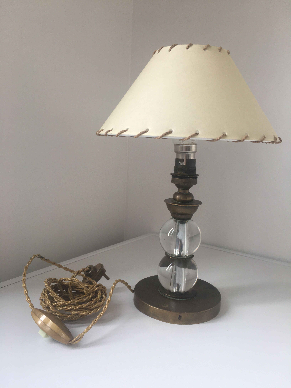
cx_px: 146
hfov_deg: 48.2
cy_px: 194
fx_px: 325
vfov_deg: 61.7
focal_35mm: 29
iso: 32
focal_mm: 4.15
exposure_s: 1/50
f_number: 2.2
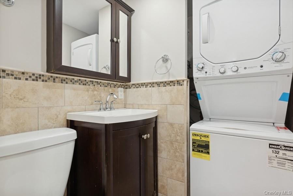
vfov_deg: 67.4
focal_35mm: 18
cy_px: 98
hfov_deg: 90.0
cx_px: 146
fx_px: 147
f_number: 11
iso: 100
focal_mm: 18
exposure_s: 1/1.25
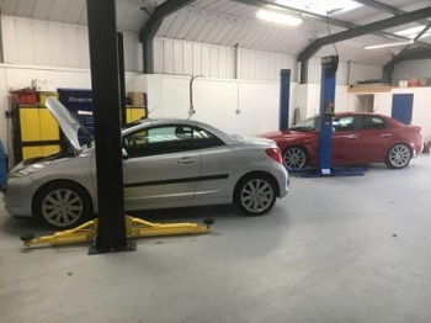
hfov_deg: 61.7
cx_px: 216
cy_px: 162
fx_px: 361
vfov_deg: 48.2
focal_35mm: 29
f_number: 2.2
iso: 64
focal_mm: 4.15
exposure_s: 1/33
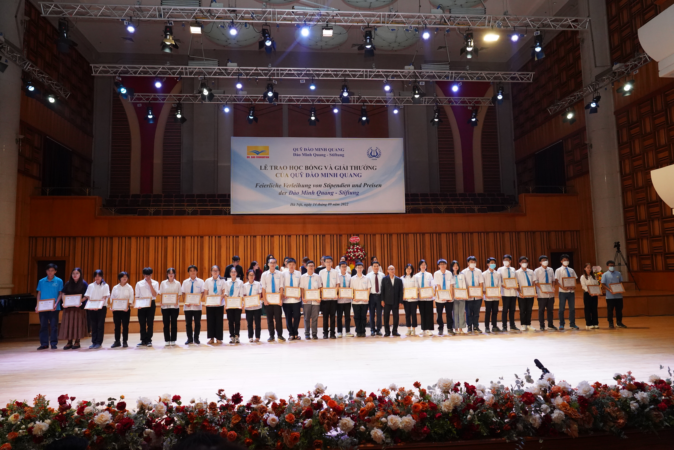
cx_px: 337
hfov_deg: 71.5
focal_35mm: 25
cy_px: 225
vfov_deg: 51.3
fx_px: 468
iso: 6400
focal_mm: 25
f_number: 5.6
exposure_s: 1/125
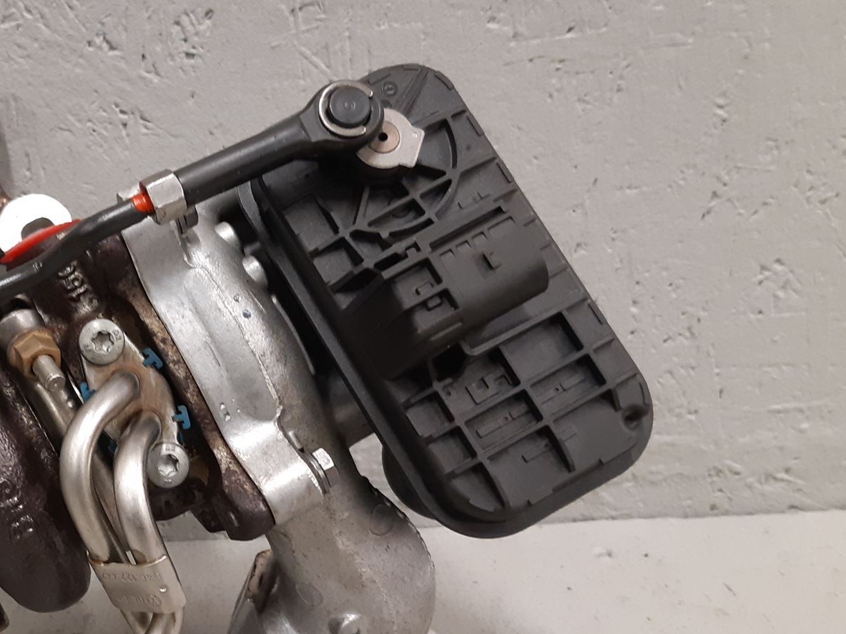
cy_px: 420
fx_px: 1100
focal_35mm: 45
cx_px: 153
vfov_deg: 31.9
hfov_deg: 40.1
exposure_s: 1/50
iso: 200
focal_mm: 3.93
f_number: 1.7
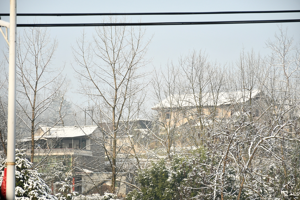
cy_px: 100
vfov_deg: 7.9
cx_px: 150
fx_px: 1450
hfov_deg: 11.8
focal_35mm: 174
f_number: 5.6
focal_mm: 116
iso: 100
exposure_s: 1/250
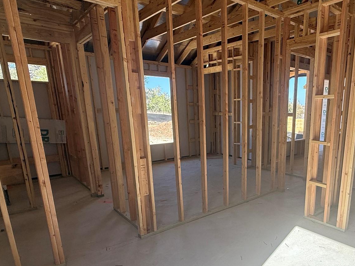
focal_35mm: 25
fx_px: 256
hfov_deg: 67.0
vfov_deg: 54.1
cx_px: 244
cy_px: 171
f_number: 2.2
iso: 64
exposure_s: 1/250
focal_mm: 2.22
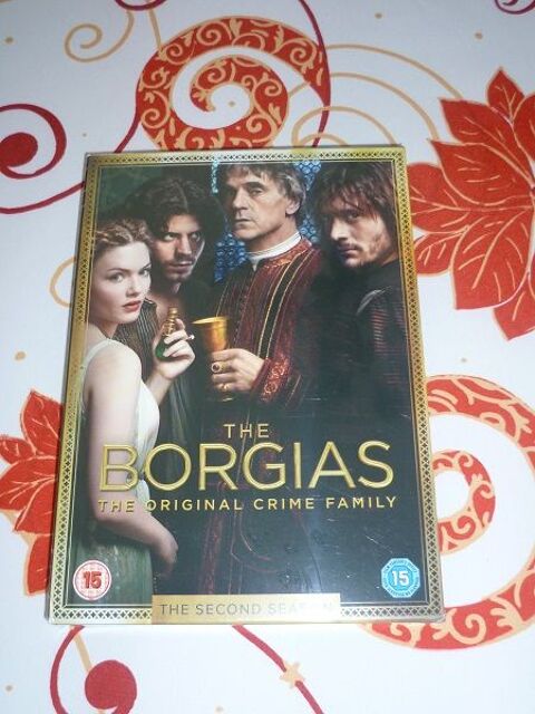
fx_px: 701
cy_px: 357
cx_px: 268
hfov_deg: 41.8
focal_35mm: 34
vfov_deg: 54.0
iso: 160
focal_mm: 6.1
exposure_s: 1/30
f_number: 3.2
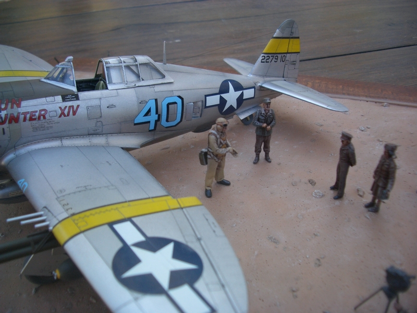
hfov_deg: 52.6
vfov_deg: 40.7
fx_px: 422
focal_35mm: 35
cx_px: 208
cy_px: 156
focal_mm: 5.8
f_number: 2.6
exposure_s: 1/100
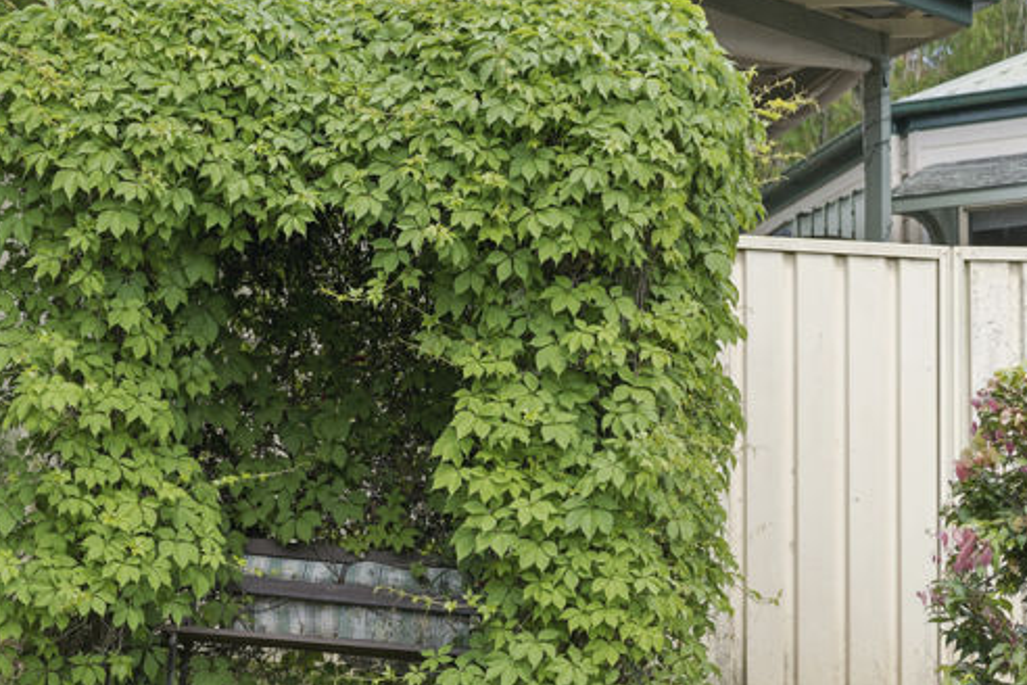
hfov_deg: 19.4
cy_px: 494
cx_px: 205
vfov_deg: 13.1
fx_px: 2967
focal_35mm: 104
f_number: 2.8
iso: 400
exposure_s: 1/1250
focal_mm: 64
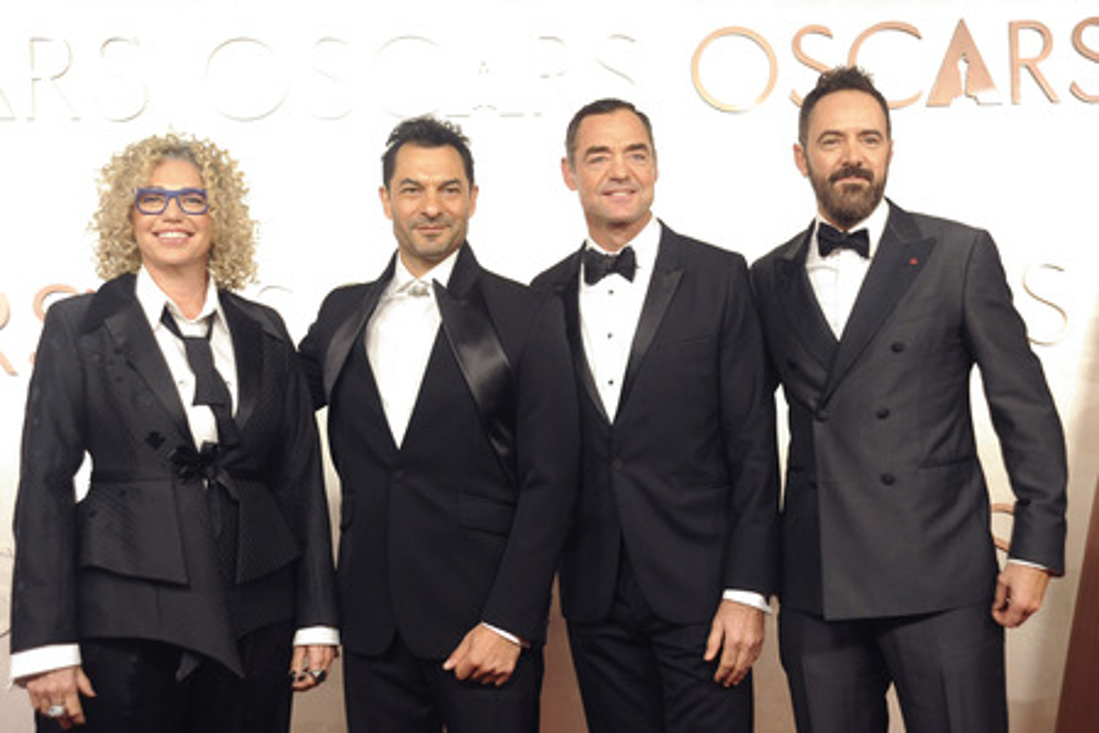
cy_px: 366
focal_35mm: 45
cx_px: 550
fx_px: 1374
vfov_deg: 29.9
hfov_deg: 43.6
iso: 2500
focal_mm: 45
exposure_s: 1/160
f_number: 6.3
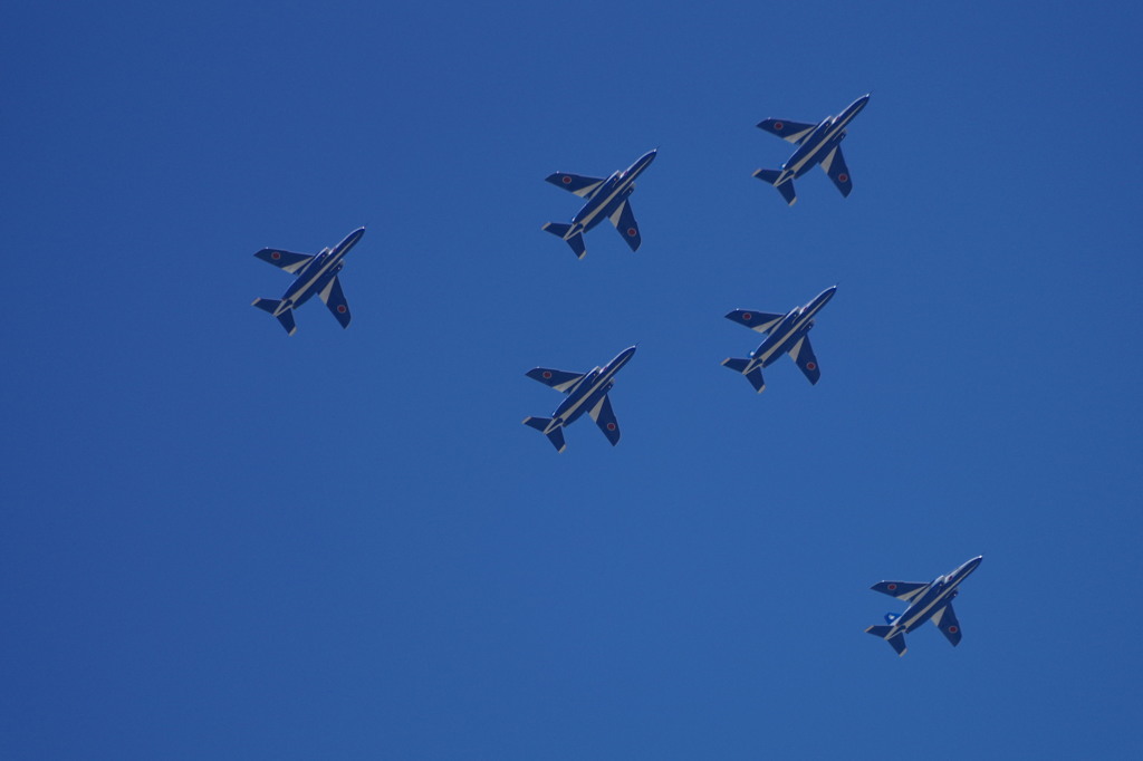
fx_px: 9521
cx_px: 572
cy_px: 380
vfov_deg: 4.6
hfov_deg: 6.9
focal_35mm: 300
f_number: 5.6
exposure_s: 1/1000
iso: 100
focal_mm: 200
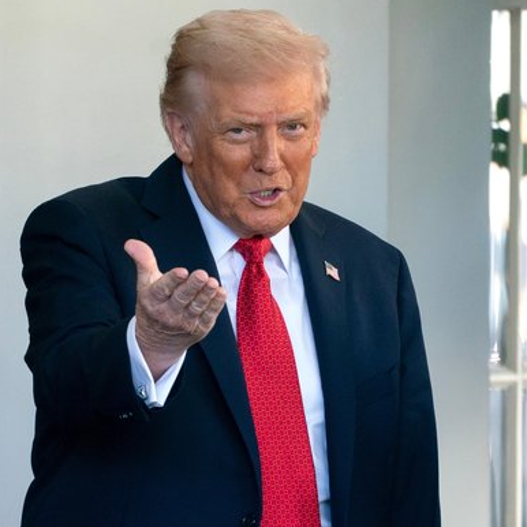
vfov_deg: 2.5
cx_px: 328
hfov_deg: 2.5
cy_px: 355
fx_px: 12298
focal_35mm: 714
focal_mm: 400
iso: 1600
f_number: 5.6
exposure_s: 1/400
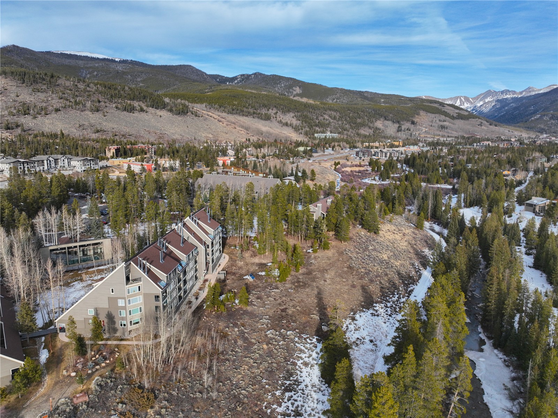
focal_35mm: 24
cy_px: 209
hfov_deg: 71.6
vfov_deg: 56.8
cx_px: 279
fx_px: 387
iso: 150
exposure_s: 1/1250
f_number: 2.8
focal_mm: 12.29
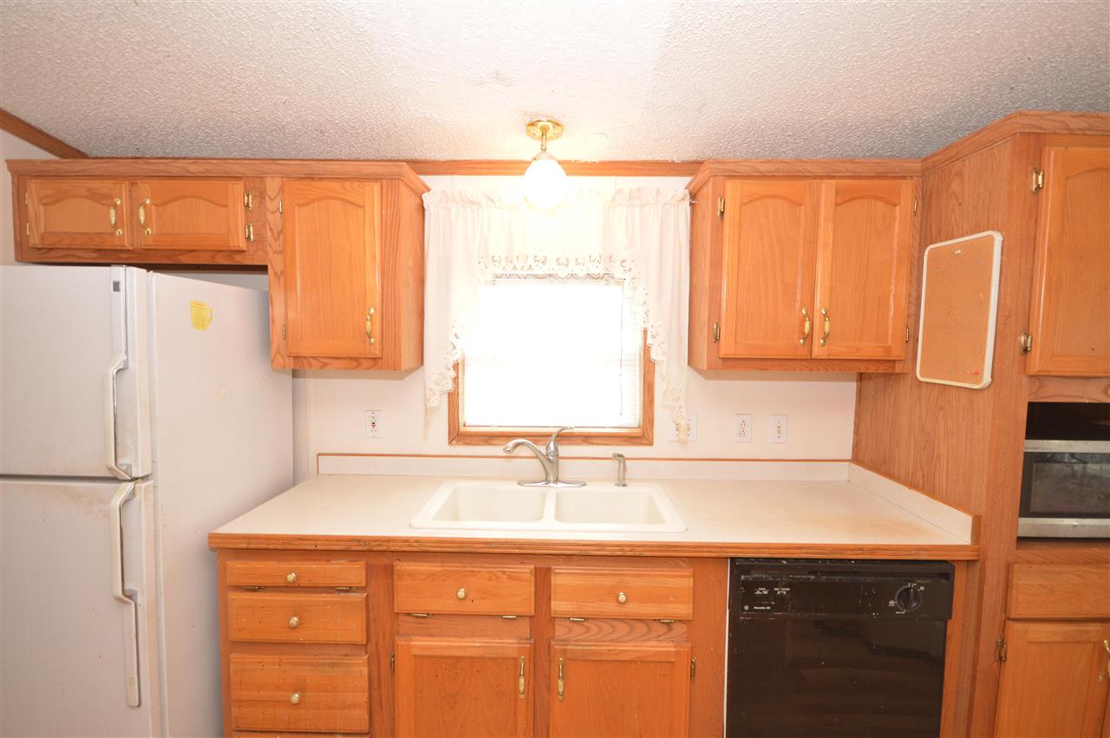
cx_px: 555
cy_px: 369
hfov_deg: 100.4
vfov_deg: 77.2
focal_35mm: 15
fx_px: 462
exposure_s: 1/60
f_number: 4
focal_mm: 10
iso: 400
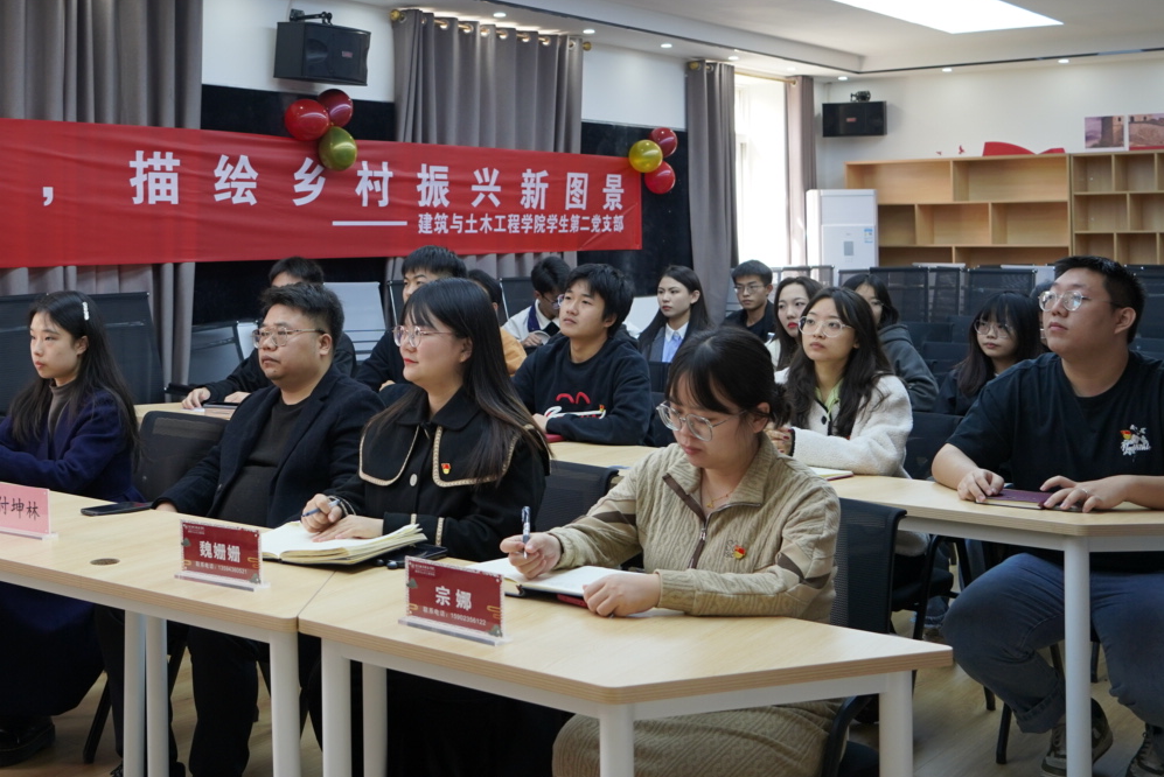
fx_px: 1520
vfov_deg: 28.3
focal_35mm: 47
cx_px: 318
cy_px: 202
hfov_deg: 40.9
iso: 400
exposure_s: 1/160
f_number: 4
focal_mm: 29
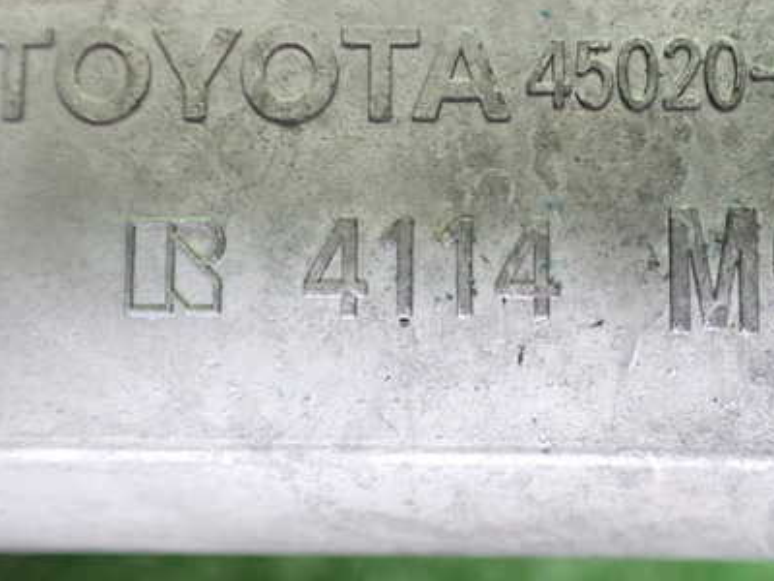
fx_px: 1006
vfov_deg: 31.9
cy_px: 198
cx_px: 451
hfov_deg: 41.9
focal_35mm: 45
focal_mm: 5.4
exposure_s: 1/40
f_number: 2.3
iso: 800
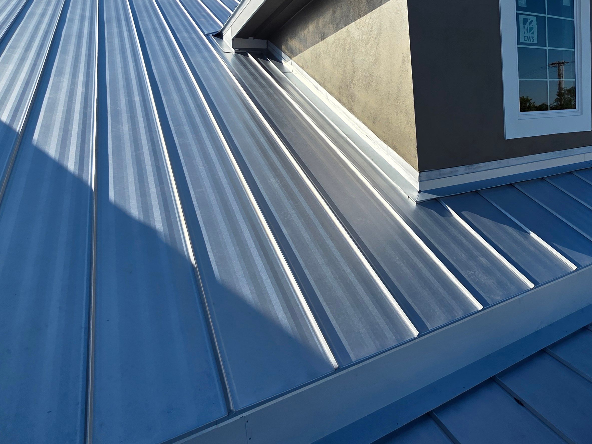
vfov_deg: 60.5
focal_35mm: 22
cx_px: 396
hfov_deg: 74.0
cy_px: 175
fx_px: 376
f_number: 1.9
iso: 40
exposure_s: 1/2572
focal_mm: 2.2
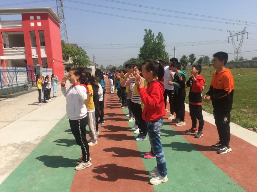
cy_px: 96
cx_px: 128
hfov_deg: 61.7
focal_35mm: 29
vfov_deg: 48.2
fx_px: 215
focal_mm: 4.15
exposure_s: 1/1748
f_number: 2.2
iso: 25
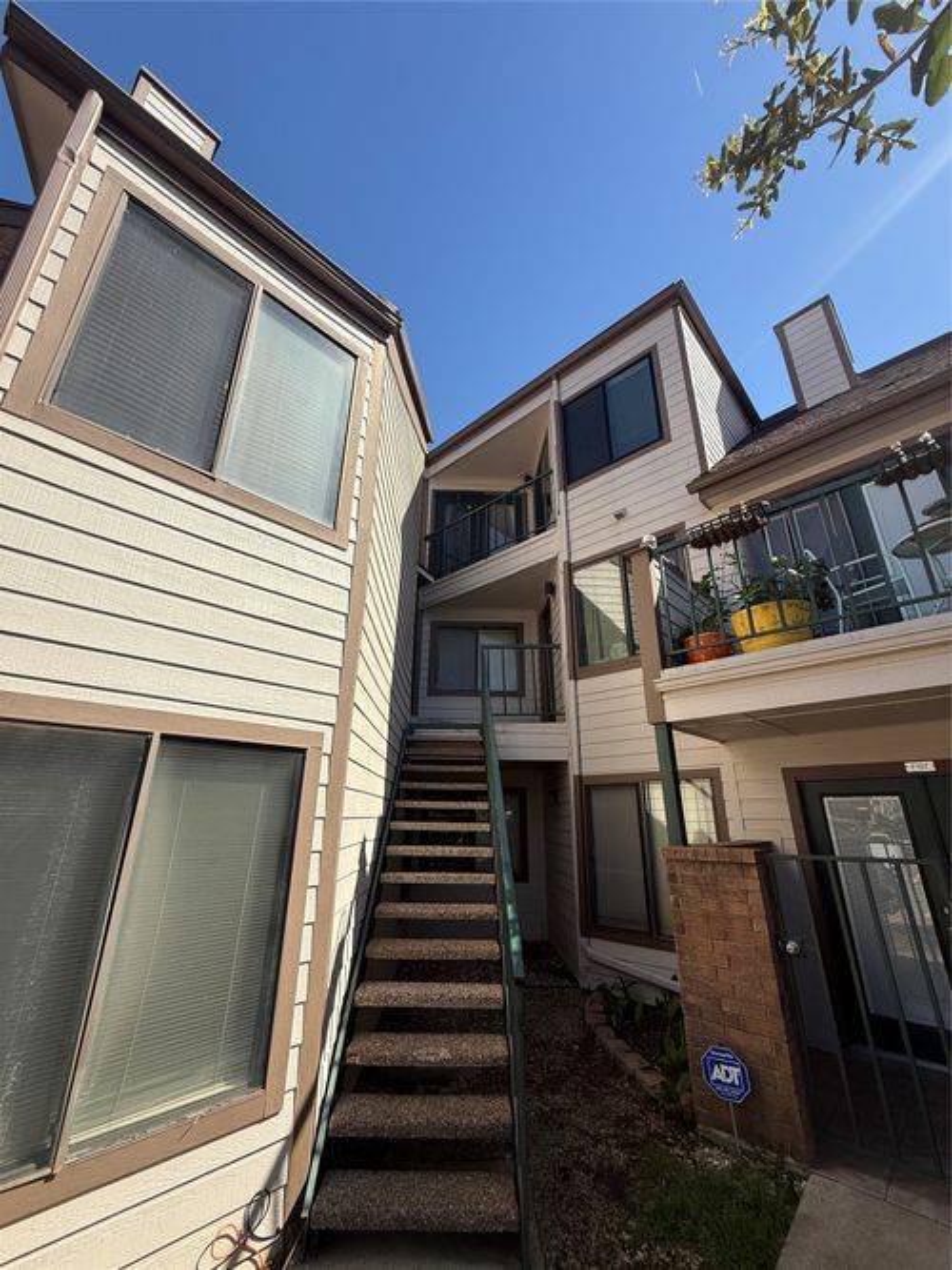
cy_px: 635
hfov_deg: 85.7
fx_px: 514
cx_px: 476
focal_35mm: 14
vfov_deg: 102.1
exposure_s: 1/1795
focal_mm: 2.22
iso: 50
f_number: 2.2
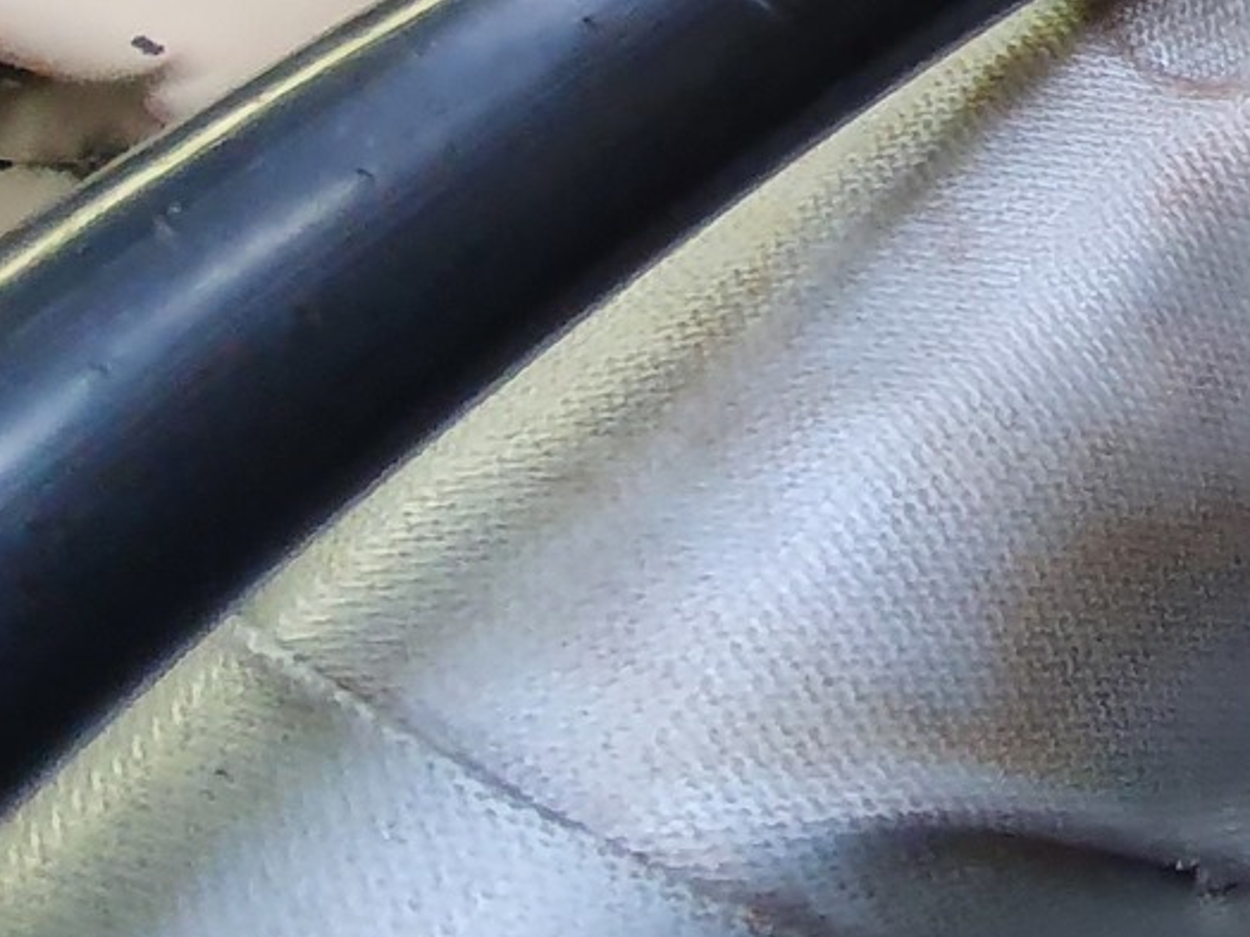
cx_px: 2579
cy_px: -359
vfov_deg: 21.0
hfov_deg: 18.3
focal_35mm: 62
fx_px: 2239
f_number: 2.2
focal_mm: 1.8
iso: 125
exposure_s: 1/50
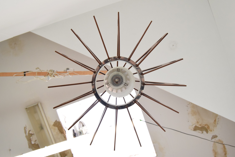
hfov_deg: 55.1
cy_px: 78
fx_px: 225
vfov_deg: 38.4
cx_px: 118
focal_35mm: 34
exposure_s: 1/200
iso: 1600
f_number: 7.1
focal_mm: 23
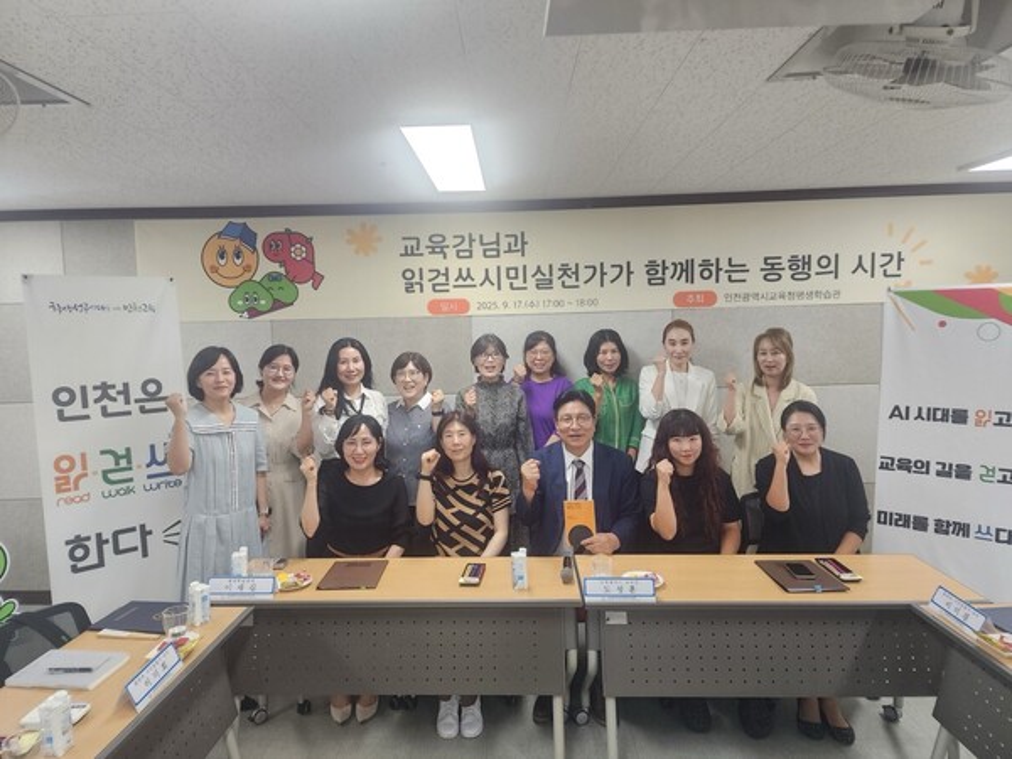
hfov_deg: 73.9
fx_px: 672
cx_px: 506
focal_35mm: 23
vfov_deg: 58.9
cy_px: 380
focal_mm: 6.4
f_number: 1.8
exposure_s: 1/120
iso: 160
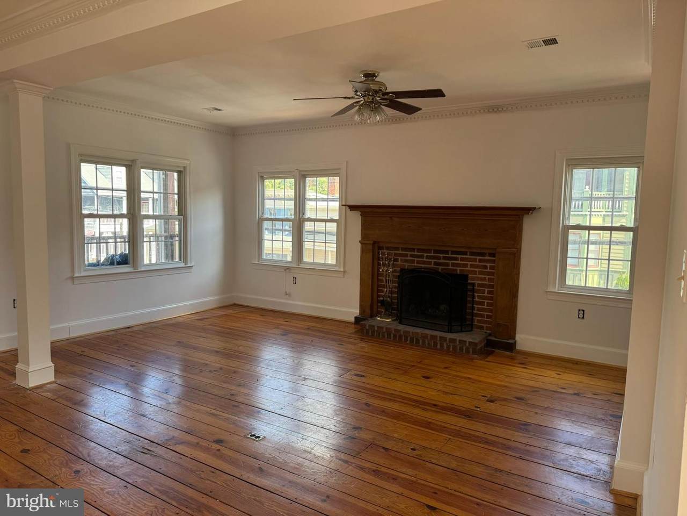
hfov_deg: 71.6
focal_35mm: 24
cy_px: 258
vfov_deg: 56.8
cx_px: 344
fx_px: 476
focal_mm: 6.76
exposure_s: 1/166
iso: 100
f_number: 1.78
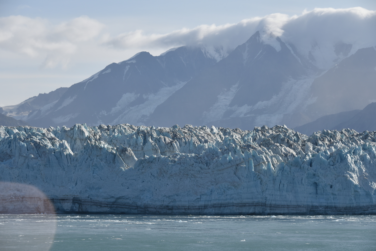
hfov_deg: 16.8
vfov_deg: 11.2
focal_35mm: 122
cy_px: 126
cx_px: 188
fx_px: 1274
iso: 100
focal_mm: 122
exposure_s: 1/400
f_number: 10
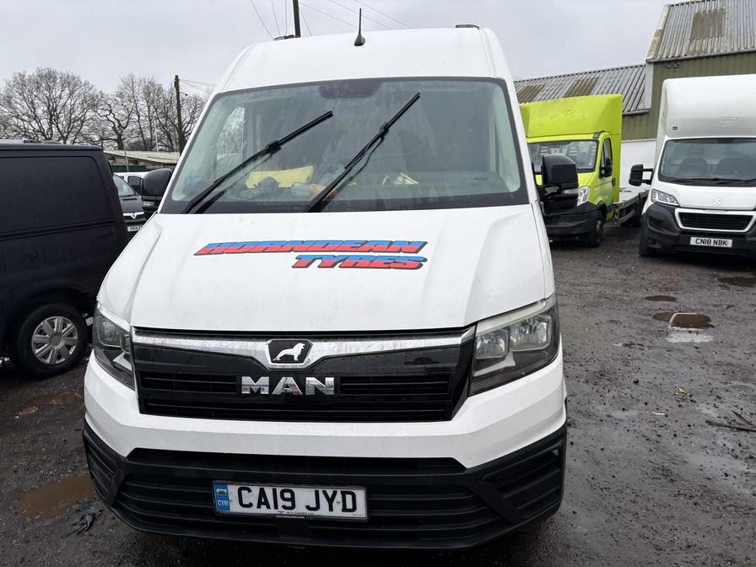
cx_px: 378
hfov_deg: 67.3
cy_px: 284
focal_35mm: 26
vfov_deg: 53.1
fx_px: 568
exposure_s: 1/122
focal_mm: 5.96
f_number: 1.6
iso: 80
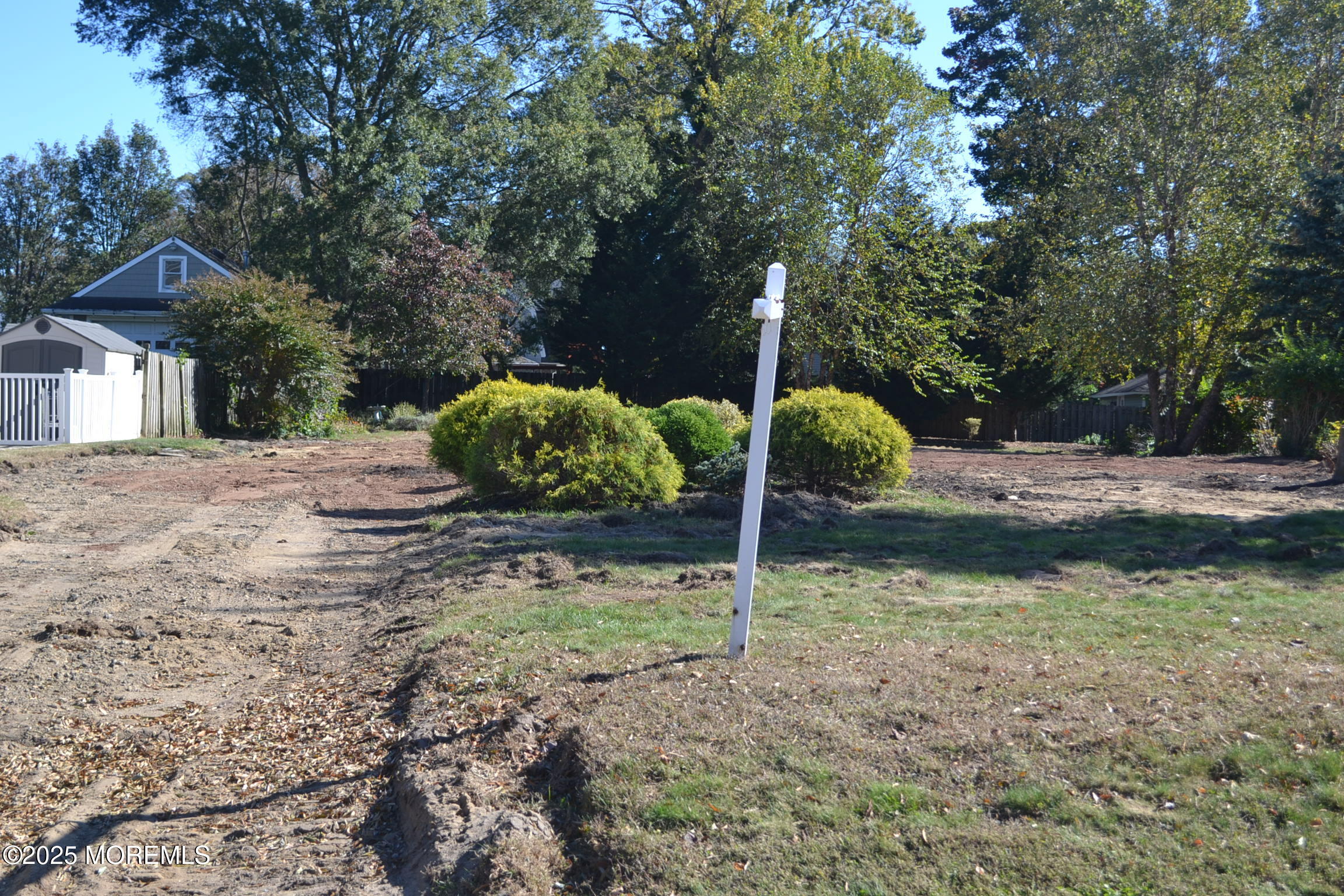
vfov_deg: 25.1
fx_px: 2016
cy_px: 448
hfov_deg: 36.9
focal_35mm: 54
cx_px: 672
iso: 100
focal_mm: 36
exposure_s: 1/160
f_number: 6.3
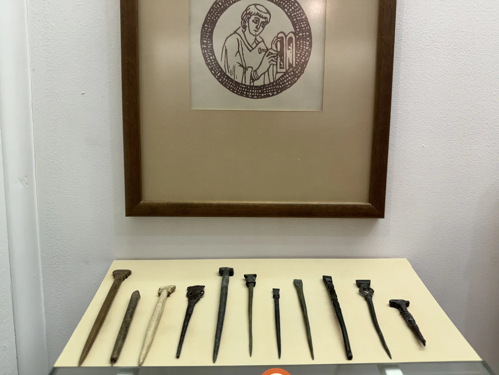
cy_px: 188
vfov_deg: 56.8
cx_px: 250
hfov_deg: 71.6
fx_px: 346
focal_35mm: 24
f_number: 1.78
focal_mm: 6.76
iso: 125
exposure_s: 1/100
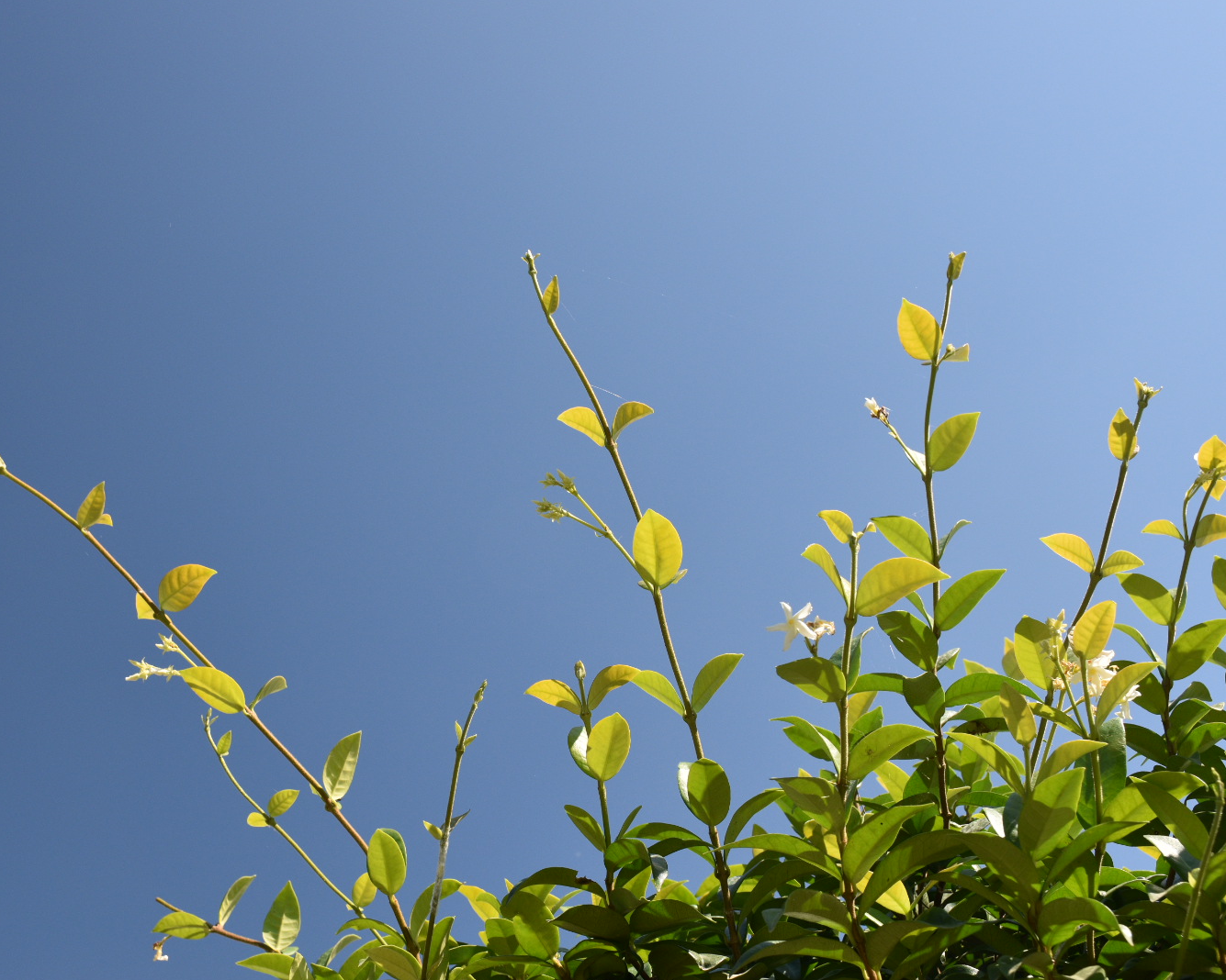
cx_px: 603
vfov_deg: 36.5
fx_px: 1488
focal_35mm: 41
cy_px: 490
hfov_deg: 44.8
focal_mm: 24
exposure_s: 1/250
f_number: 8
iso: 250
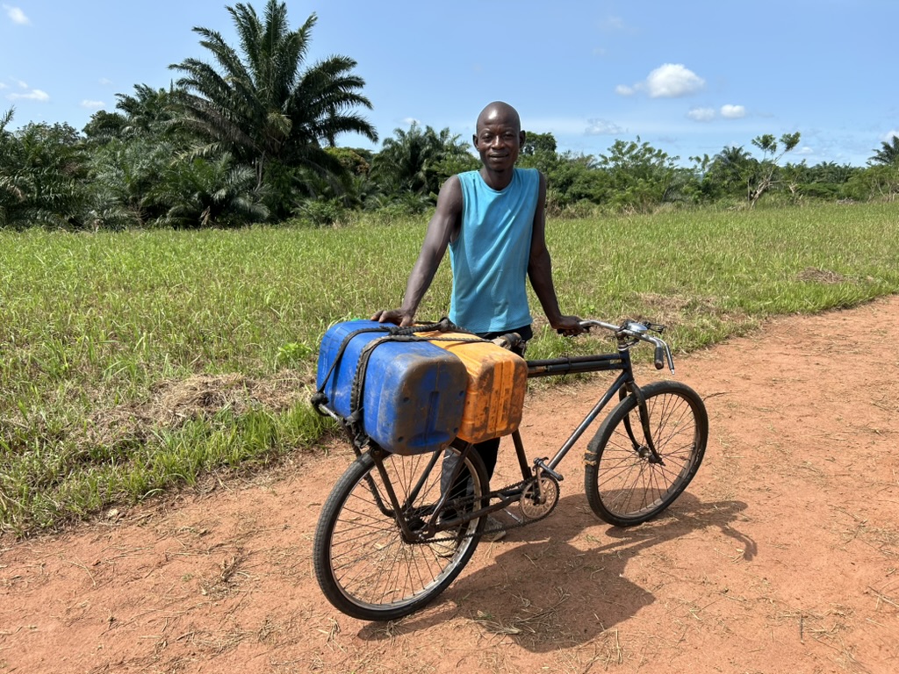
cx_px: 450
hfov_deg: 67.3
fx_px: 675
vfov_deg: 53.1
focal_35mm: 26
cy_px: 337
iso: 50
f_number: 1.5
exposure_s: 1/2994
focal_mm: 5.7
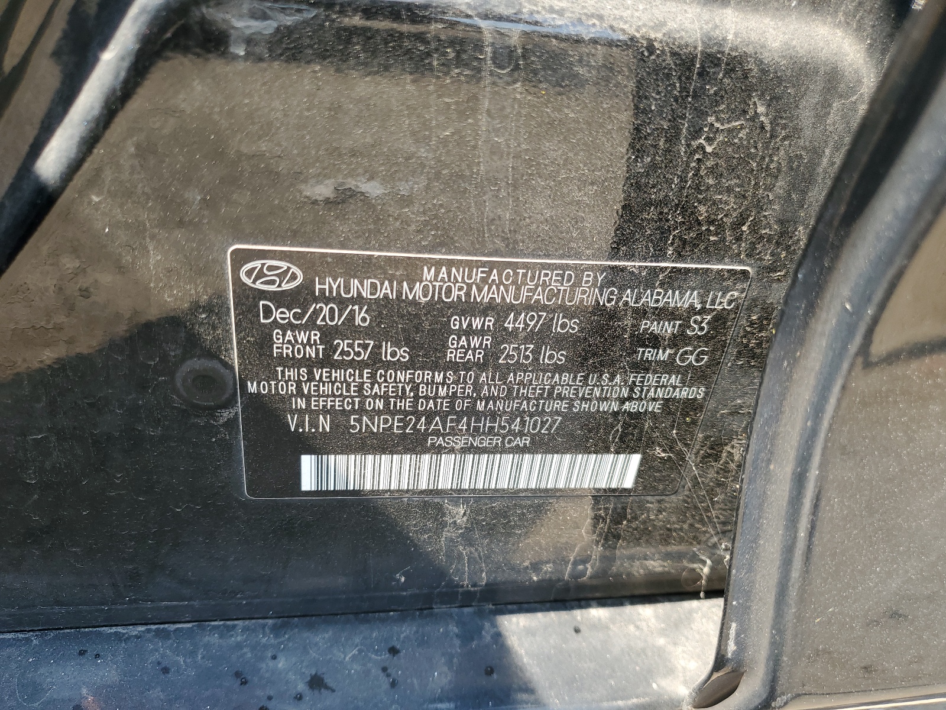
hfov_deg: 67.3
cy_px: 355
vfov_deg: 53.1
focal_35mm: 26
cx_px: 473
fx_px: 711
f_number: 1.5
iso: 50
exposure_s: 1/250
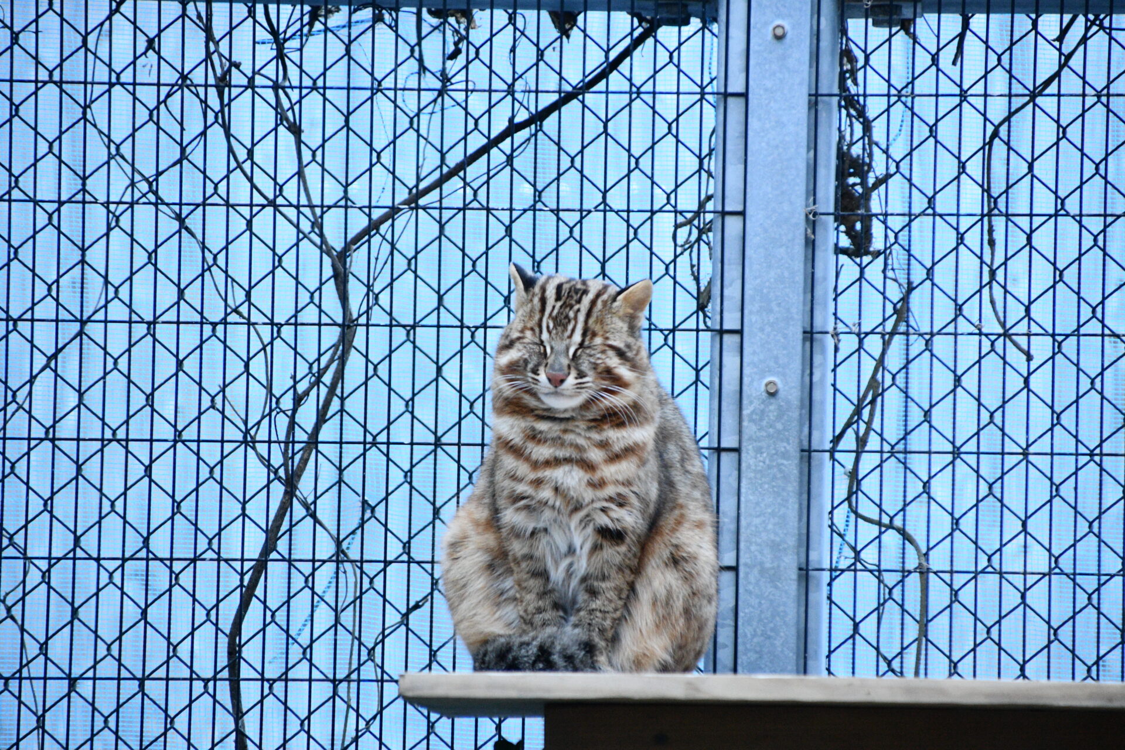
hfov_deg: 6.9
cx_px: 562
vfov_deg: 4.6
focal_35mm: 300
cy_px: 375
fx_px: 9374
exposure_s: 1/100
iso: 3200
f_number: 6.3
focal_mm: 200
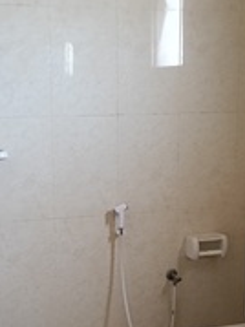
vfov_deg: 28.0
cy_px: 224
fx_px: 652
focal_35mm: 69
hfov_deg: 21.3
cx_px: 107
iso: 1000
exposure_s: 1/25
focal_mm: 3.98
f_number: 1.8
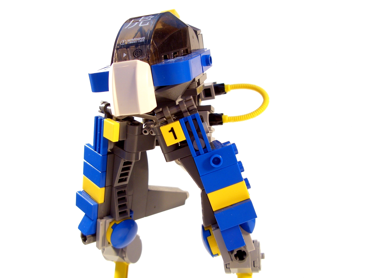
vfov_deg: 40.7
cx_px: 186
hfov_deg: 52.6
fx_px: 375
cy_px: 139
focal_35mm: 35
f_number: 2.6
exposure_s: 1/40
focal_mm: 5.8
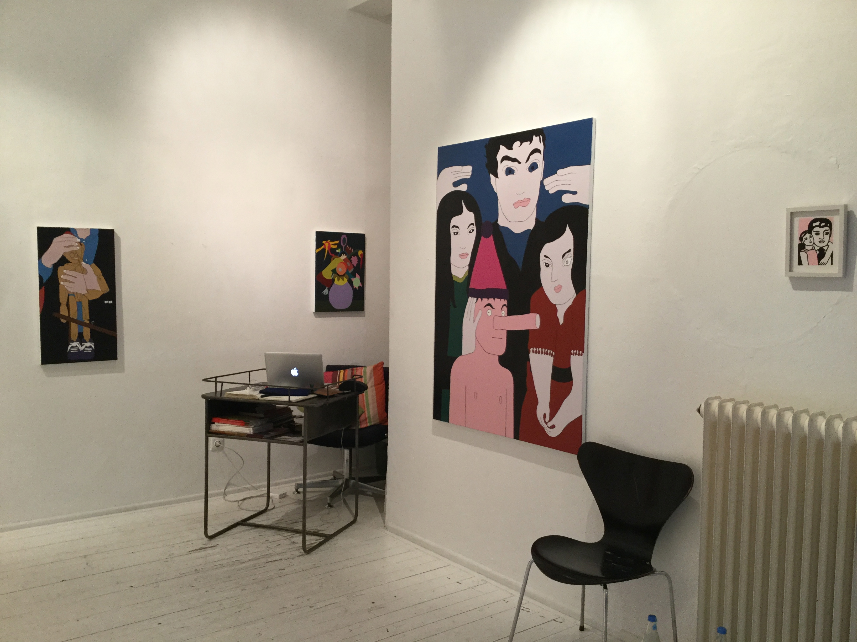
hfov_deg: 58.4
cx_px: 428
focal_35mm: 31
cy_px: 321
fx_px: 767
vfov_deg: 45.4
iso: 100
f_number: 2.4
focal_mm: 3.3
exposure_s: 1/33
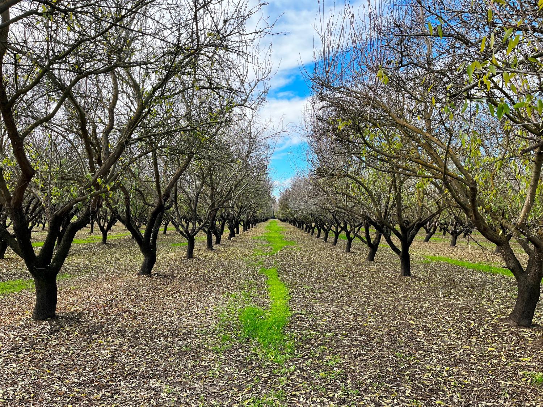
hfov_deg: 67.3
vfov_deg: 53.1
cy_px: 204
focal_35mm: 26
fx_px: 408
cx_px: 272
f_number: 1.6
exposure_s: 1/992
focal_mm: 5.1
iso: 50
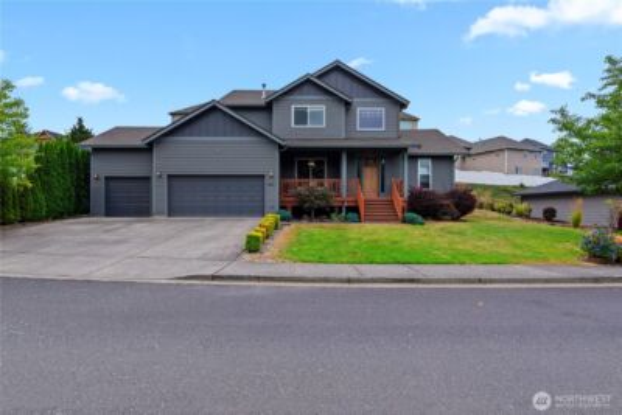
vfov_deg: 62.0
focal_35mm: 20
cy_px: 208
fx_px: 346
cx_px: 311
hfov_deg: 84.0
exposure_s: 1/125
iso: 200
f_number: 10
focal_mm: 20
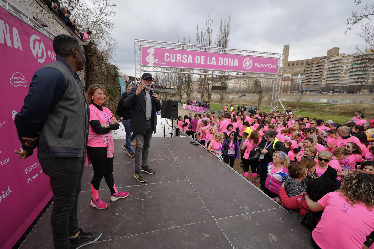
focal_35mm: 15
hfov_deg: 100.8
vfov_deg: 77.7
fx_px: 155
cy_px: 124
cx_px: 187
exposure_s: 1/3200
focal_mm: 14.9
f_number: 2.8
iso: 640
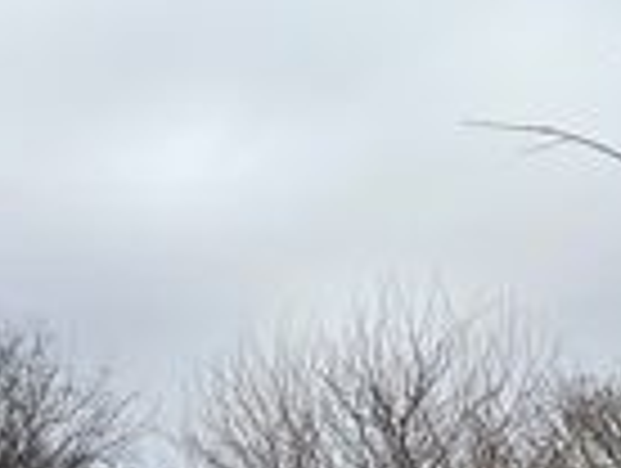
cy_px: 767
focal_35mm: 105
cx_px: -364
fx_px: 1887
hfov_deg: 16.6
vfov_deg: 13.1
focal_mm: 3
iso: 16
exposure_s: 1/883
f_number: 1.8
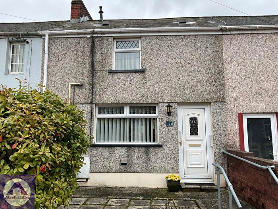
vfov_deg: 48.2
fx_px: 233
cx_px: 139
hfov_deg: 61.7
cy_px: 104
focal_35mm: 29
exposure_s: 1/206
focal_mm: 3
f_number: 1.8
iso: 16
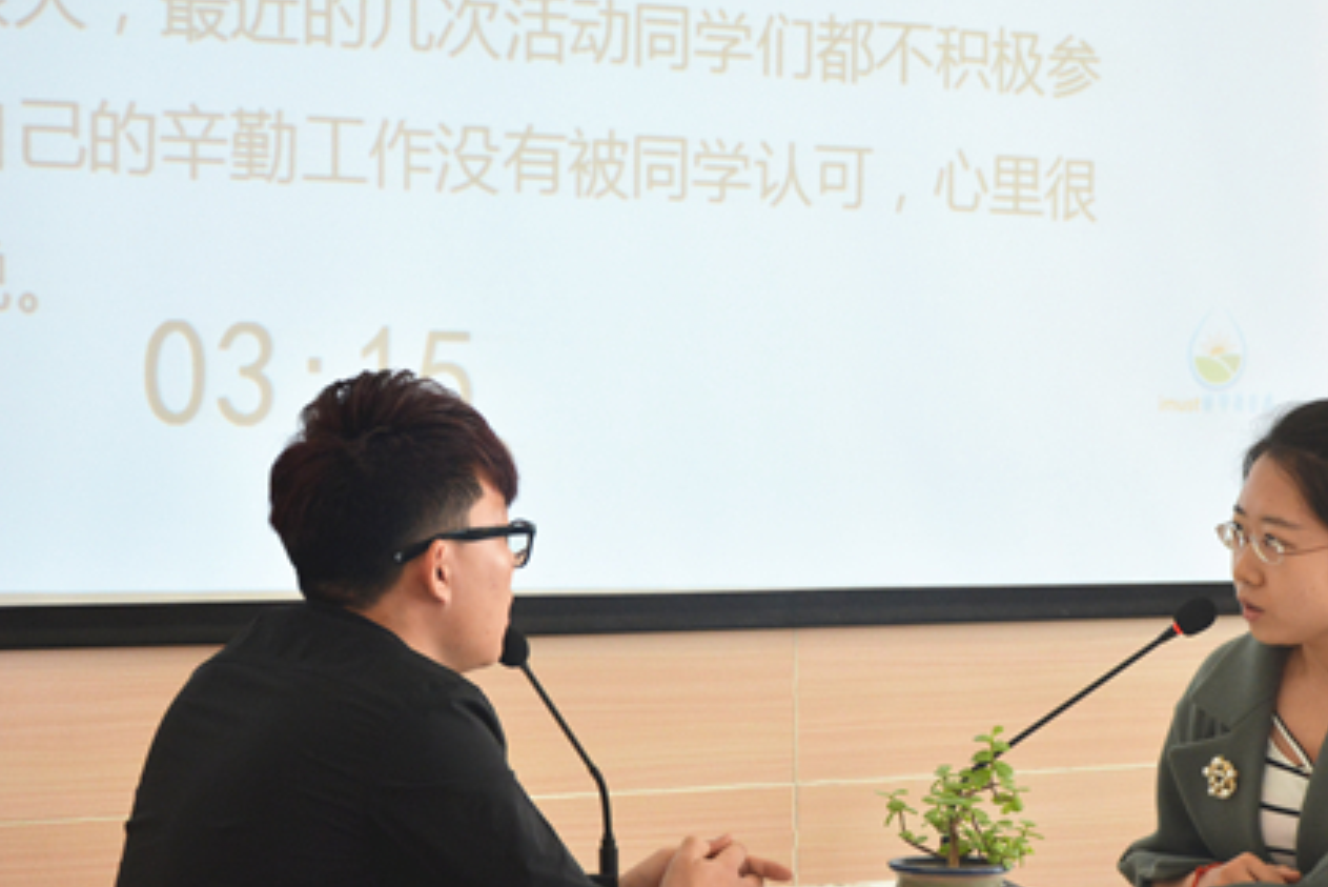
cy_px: 552
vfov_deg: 11.1
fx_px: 4576
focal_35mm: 124
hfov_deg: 16.5
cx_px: 902
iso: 640
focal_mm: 58
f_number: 5
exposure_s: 1/60
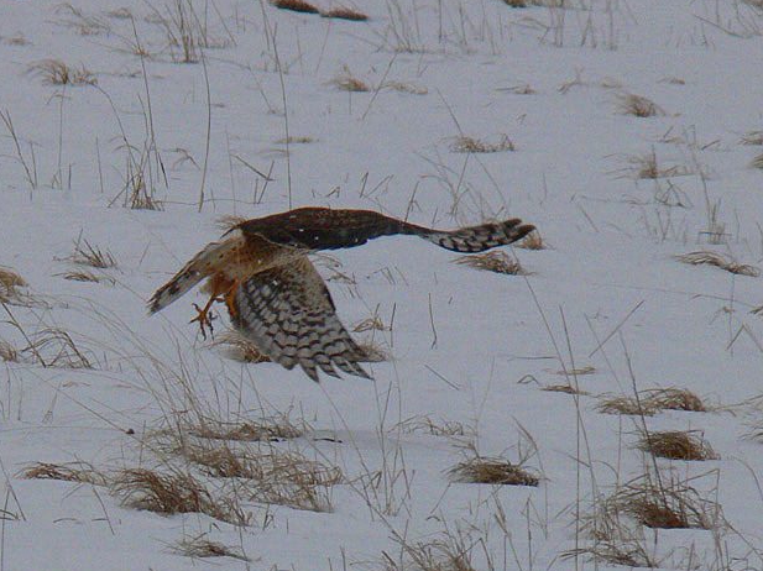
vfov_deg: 2.7
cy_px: 307
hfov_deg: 3.6
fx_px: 12006
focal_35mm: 545
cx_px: 309
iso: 200
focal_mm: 88.8
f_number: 9
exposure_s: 1/1000
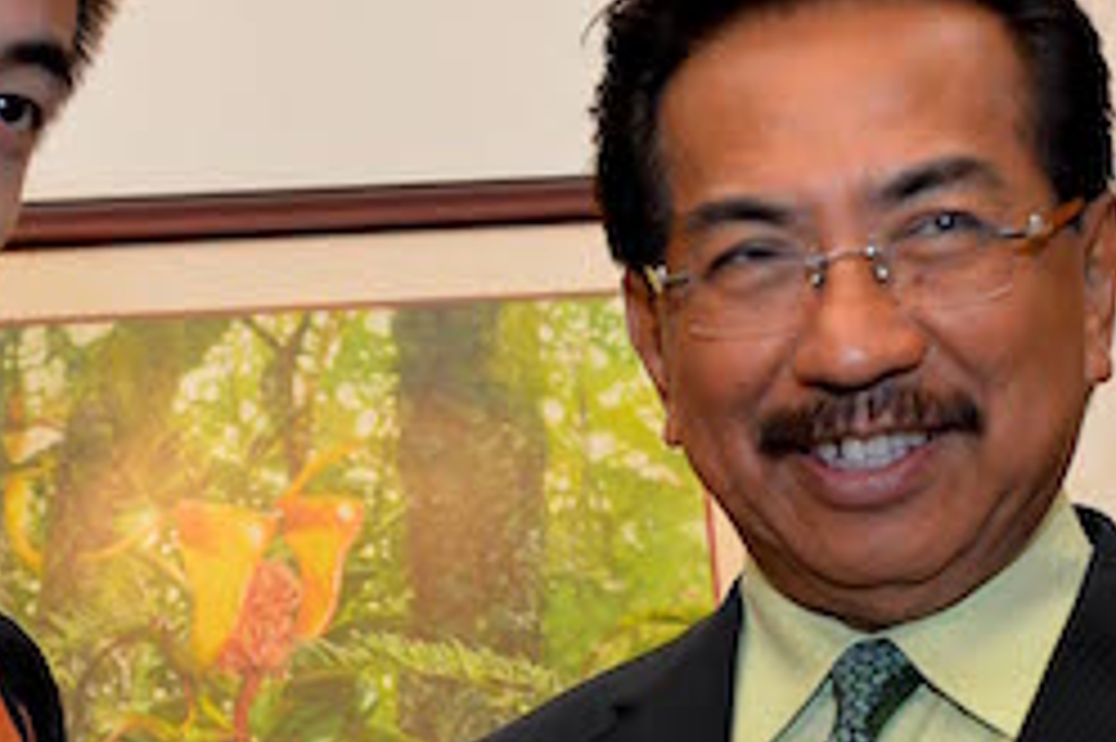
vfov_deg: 13.5
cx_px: 364
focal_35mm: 100
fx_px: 3098
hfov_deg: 20.3
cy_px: 751
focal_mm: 31
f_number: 4.5
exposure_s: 1/100
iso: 800
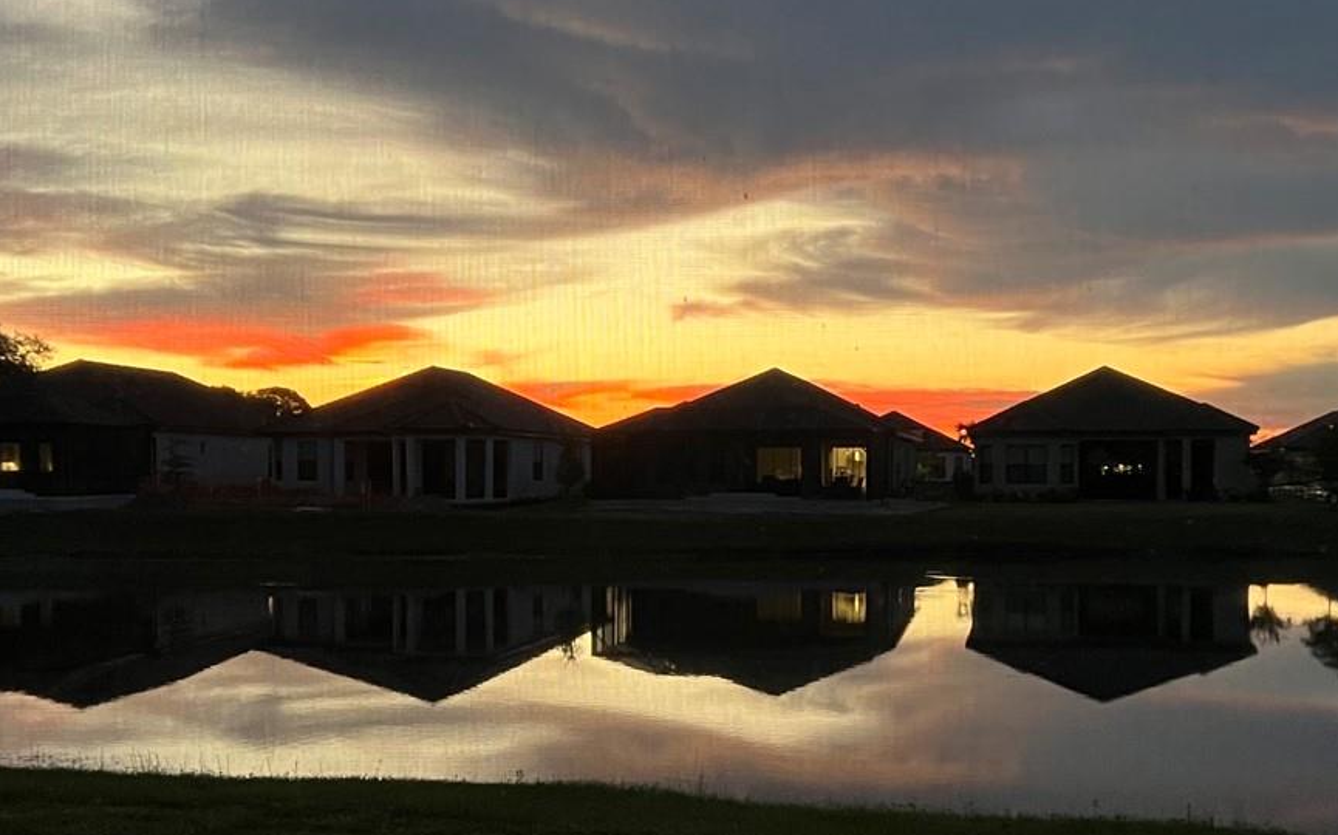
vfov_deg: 25.3
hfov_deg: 39.6
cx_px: 705
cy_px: 499
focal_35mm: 51
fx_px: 1859
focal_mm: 5.7
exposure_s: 1/60
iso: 500
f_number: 1.5
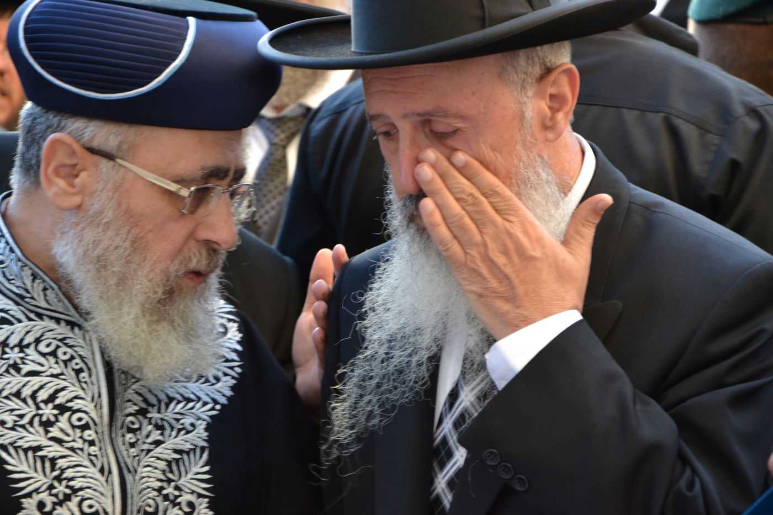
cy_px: 258
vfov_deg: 8.7
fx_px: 3381
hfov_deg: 13.0
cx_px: 386
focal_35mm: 158
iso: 400
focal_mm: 105
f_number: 5.6
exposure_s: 1/60
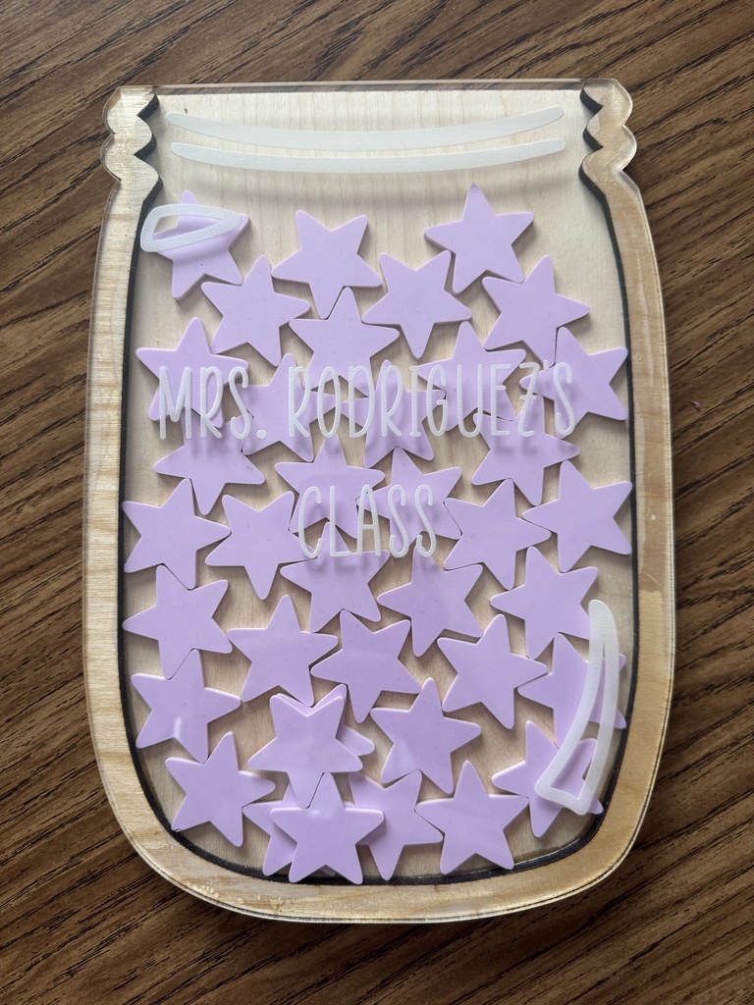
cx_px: 377
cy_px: 502
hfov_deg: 56.8
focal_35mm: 24
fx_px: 697
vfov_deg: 71.6
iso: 200
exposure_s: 1/96
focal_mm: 6.76
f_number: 1.78
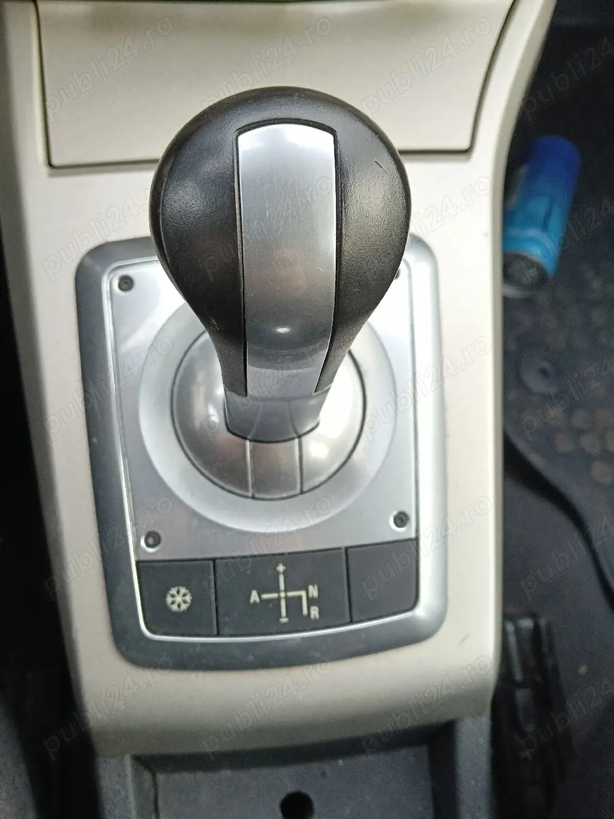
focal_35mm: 27
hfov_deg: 51.4
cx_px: 307
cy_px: 410
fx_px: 638
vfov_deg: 65.3
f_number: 1.8
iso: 80
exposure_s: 1/50.3
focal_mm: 3.98
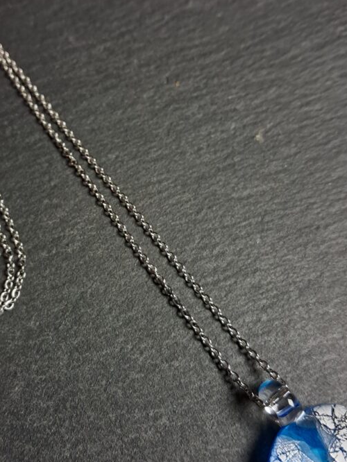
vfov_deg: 39.6
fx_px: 641
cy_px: 248
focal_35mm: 48
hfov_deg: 30.1
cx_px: 119
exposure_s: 1/33
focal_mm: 4
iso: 640
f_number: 1.8
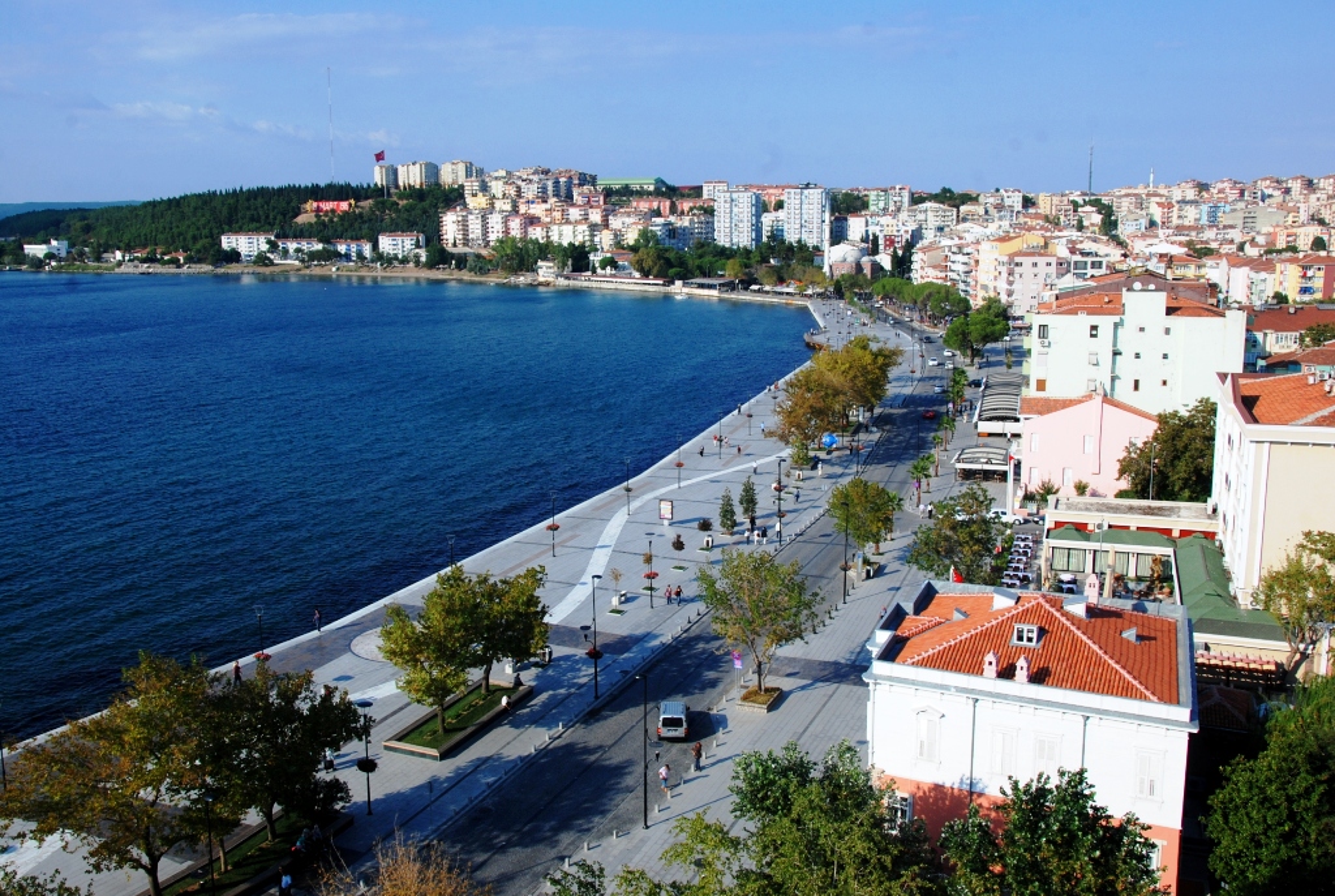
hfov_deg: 59.4
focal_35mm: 32
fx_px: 1170
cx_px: 668
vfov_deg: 41.9
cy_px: 448
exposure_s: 1/160
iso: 100
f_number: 14
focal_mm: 21
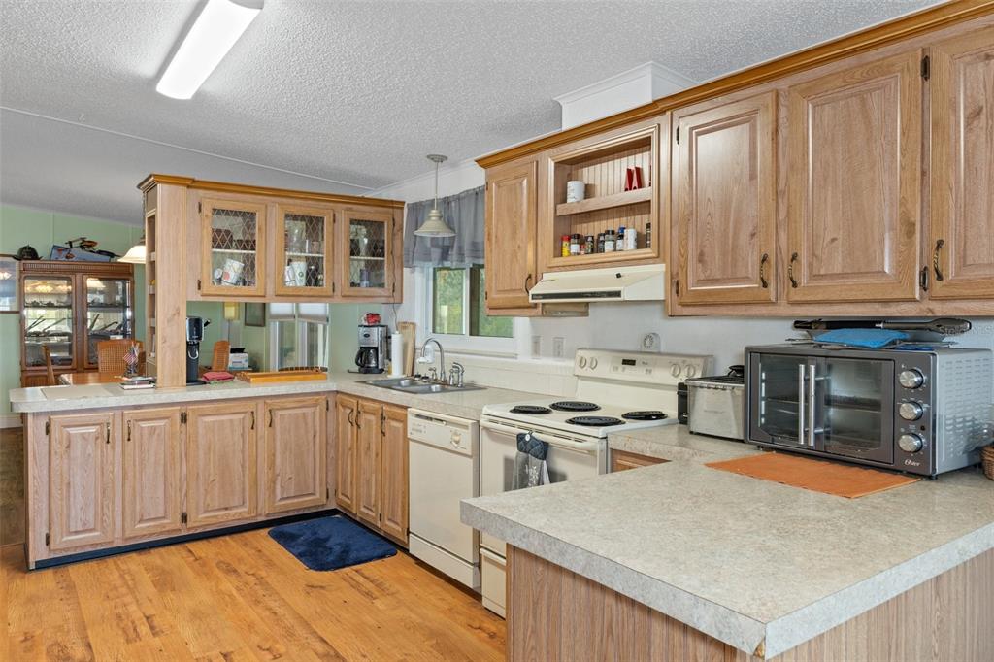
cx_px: 497
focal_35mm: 24
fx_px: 662
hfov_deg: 73.8
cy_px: 331
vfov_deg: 53.1
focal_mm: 16
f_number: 6.3
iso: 320
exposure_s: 1/1.67
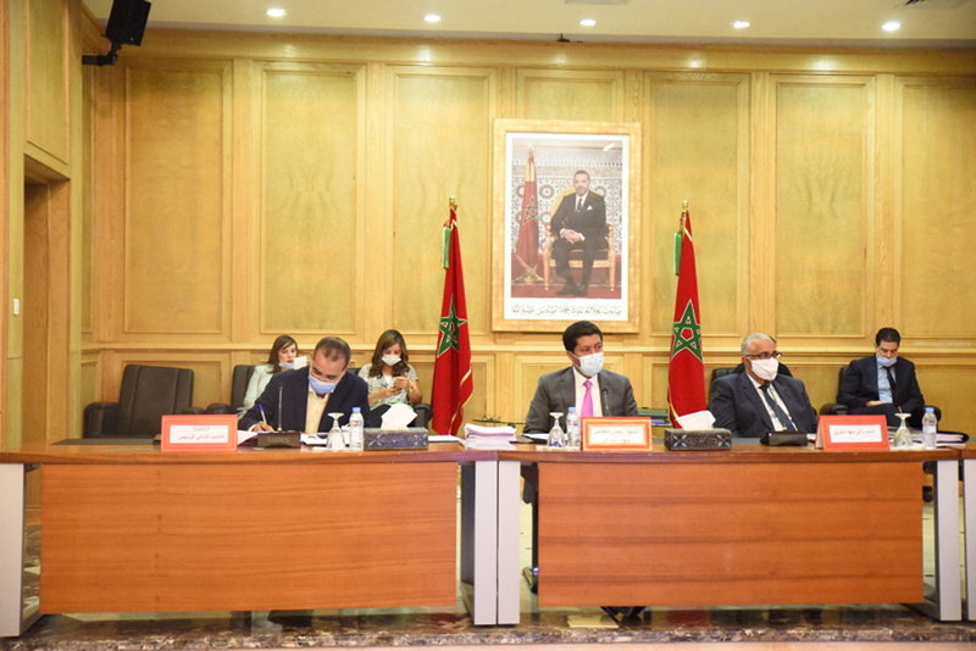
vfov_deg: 28.1
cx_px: 488
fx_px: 1302
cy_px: 326
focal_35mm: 48
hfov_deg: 41.1
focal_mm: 48
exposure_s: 1/200
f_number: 2.8
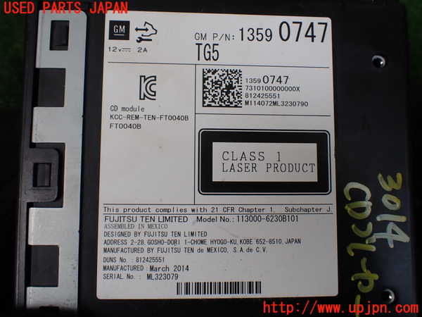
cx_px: 211
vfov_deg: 46.8
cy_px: 158
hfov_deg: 60.0
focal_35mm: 30
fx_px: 366
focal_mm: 5.4
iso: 100
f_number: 3.2
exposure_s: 1/160
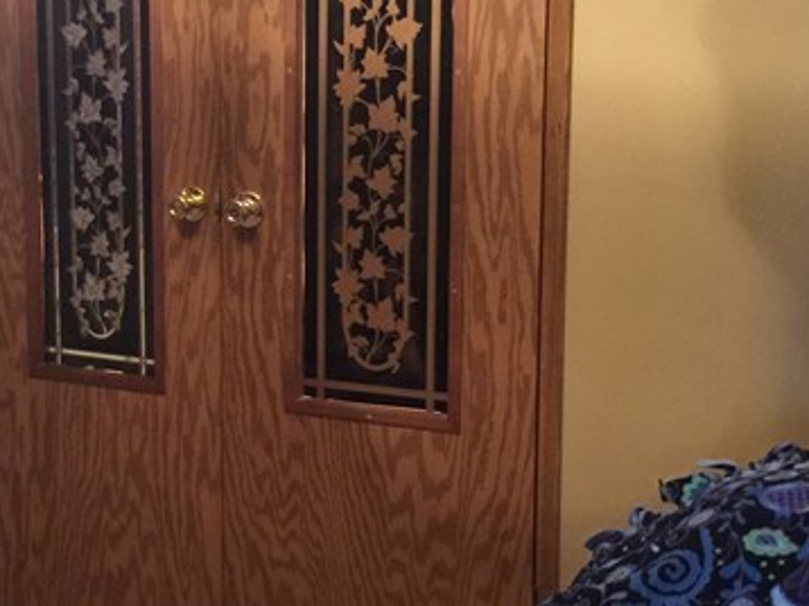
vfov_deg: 17.7
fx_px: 1938
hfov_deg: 22.3
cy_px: 384
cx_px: -66
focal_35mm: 83
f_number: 2.2
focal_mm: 4.15
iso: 80
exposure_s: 1/4
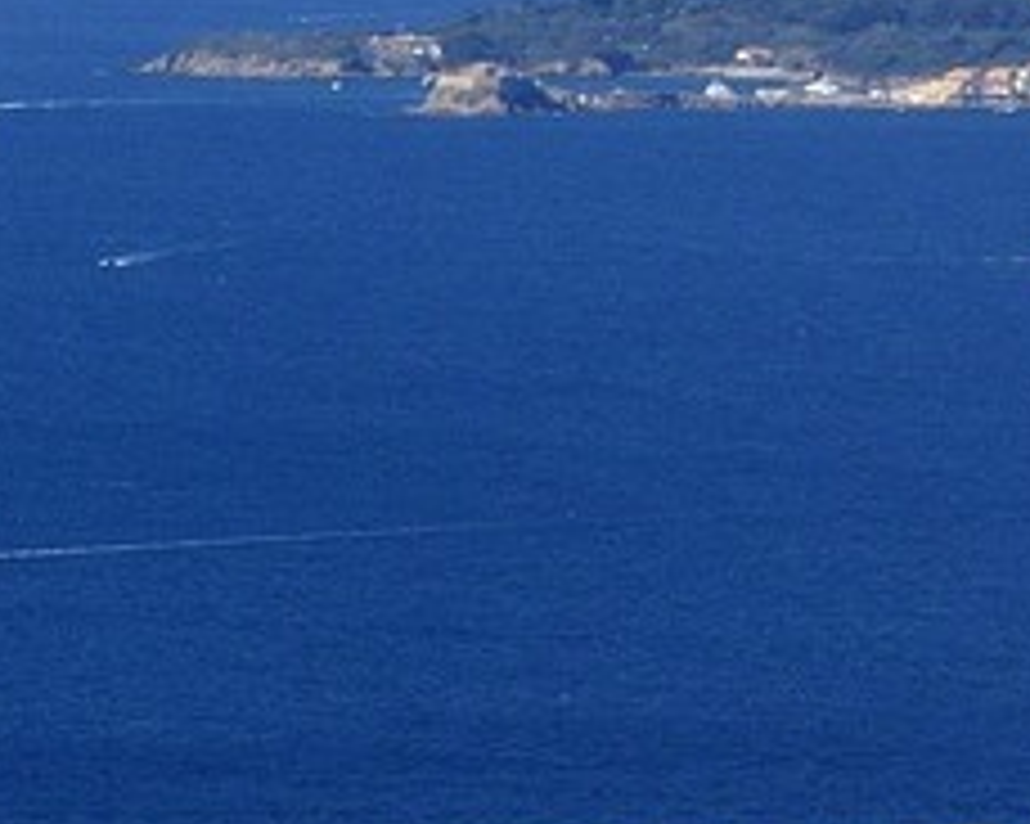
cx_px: -2073
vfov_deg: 2.0
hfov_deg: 2.4
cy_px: 1328
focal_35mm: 786
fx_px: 23950
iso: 800
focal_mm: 120
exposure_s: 1/1600
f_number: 11
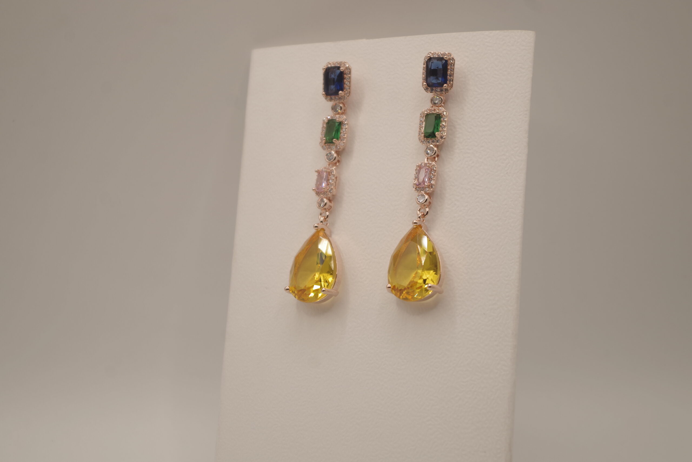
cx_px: 346
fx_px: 1442
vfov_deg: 18.2
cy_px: 231
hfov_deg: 27.0
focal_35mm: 75
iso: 100
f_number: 20
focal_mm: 50
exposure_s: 1/50
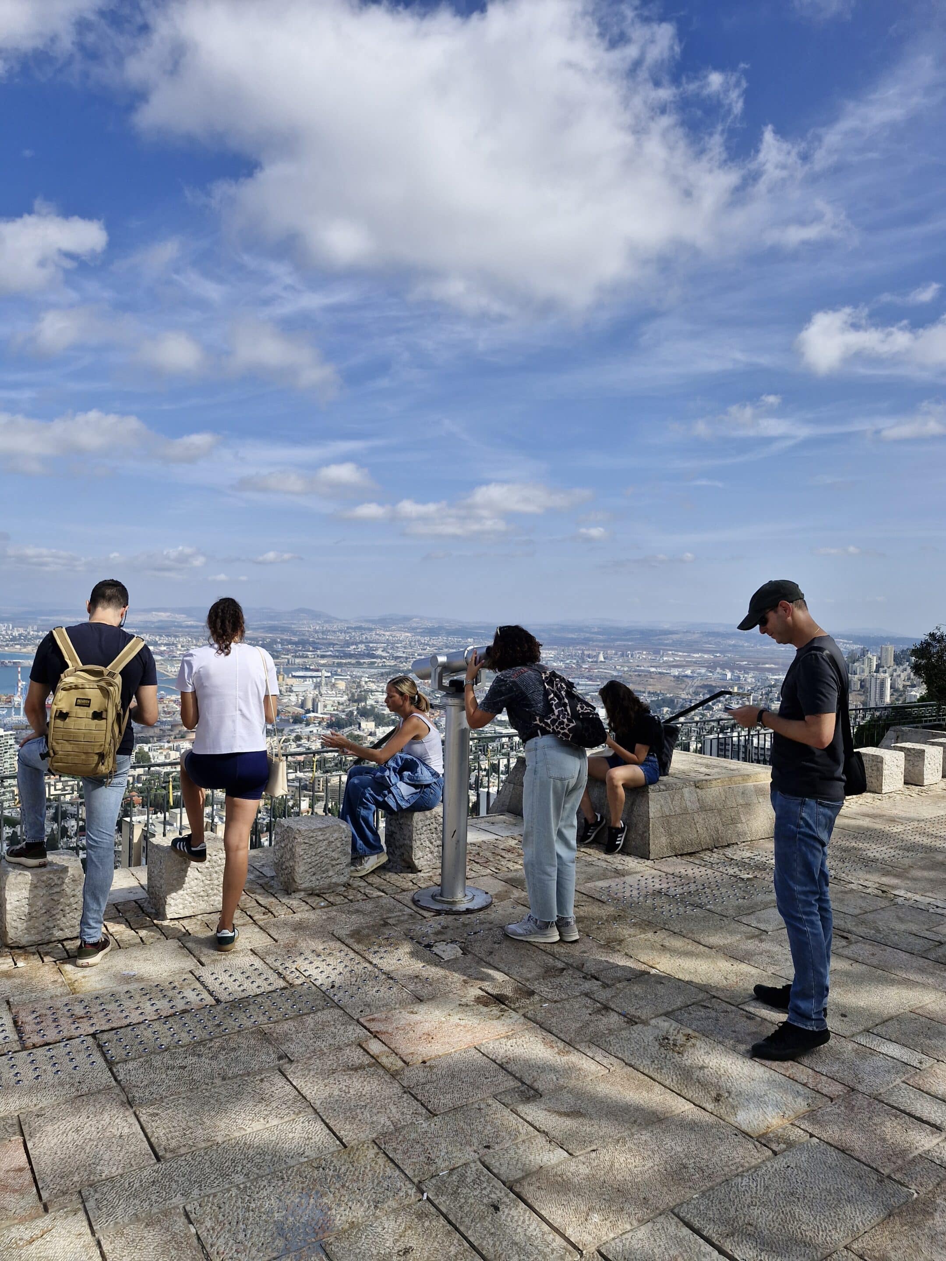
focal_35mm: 23
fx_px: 838
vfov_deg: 73.9
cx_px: 473
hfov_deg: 58.9
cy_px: 630
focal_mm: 5.54
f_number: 1.8
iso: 50
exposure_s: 1/2976
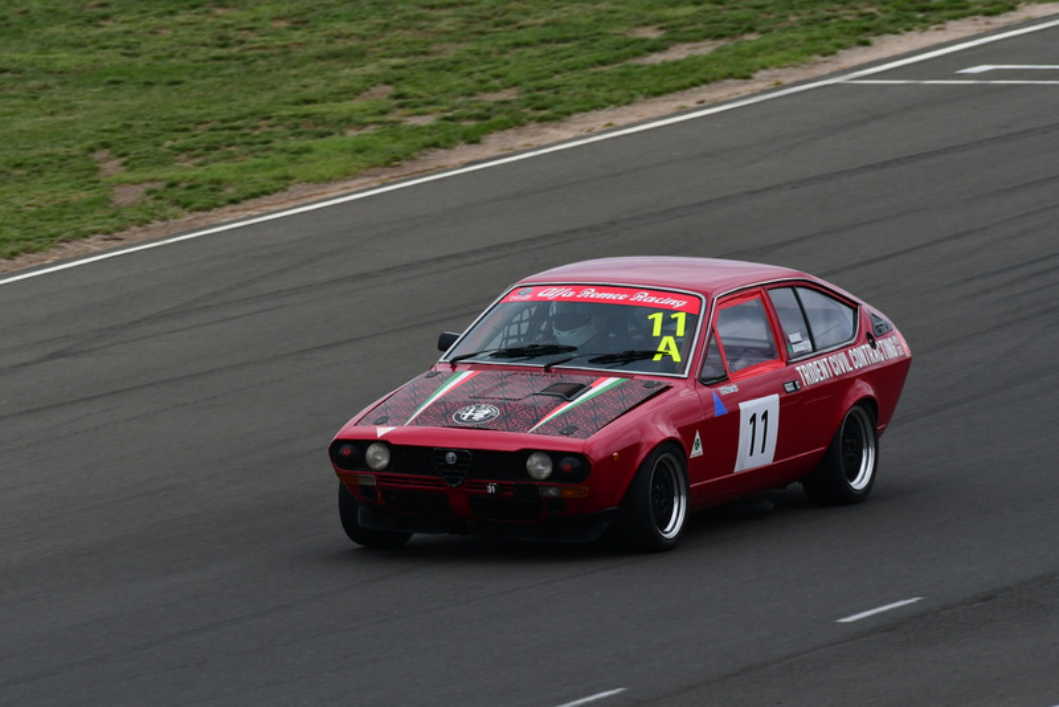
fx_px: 22069
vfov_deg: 1.8
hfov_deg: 2.7
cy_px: 354
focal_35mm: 750
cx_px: 530
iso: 320
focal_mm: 500
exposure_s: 1/640
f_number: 10
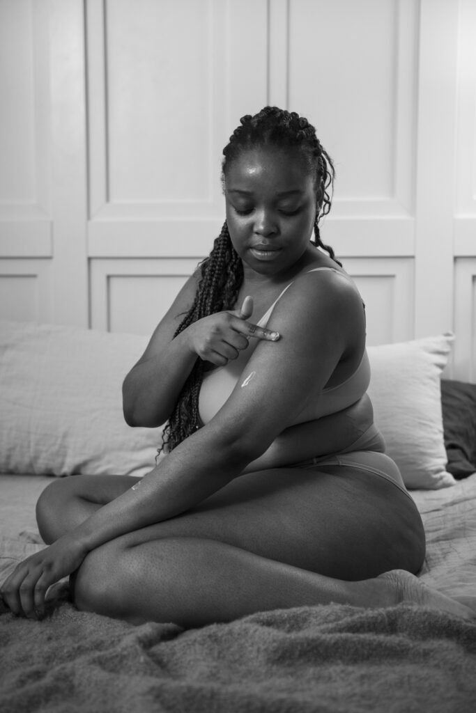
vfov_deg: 39.6
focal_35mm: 50
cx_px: 238
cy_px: 356
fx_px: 991
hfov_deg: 27.0
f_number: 2.2
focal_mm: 33
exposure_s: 1/160
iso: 800
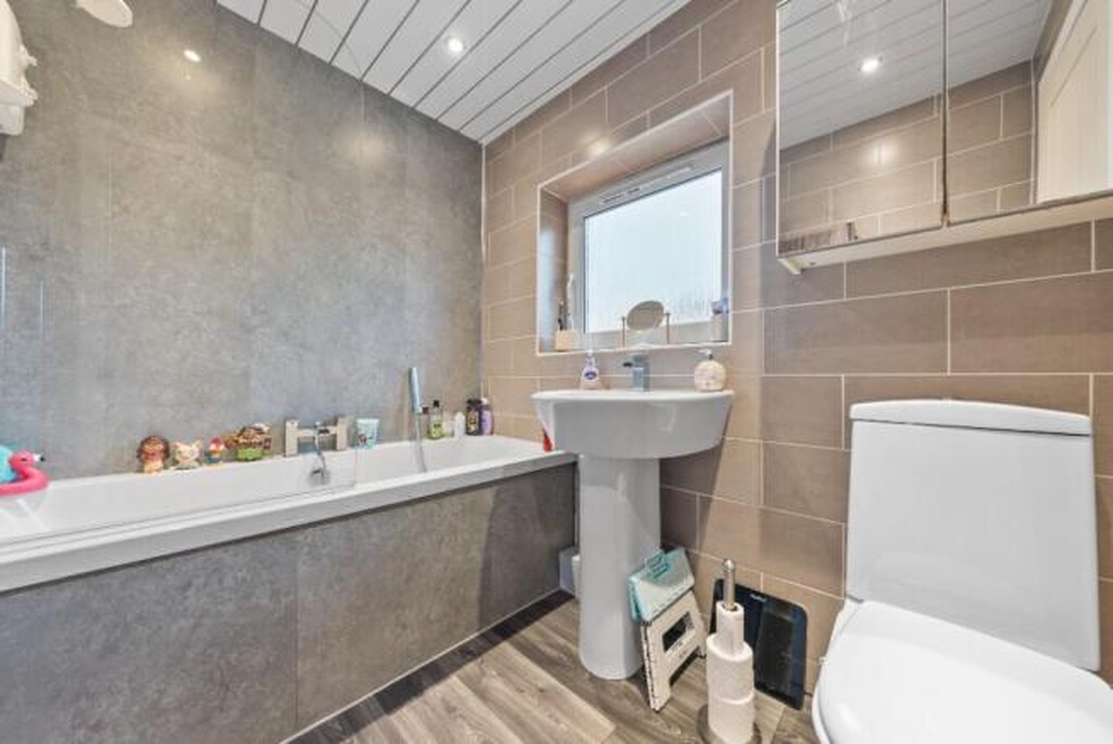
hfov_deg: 112.6
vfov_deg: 90.1
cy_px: 372
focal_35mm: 12
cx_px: 556
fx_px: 371
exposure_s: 3.2
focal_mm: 12
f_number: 5.6
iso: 320
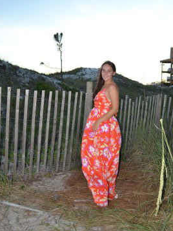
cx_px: 87
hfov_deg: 36.8
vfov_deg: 47.5
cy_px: 90
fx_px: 260
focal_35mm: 39
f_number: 4
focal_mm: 22
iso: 100
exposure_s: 1/125
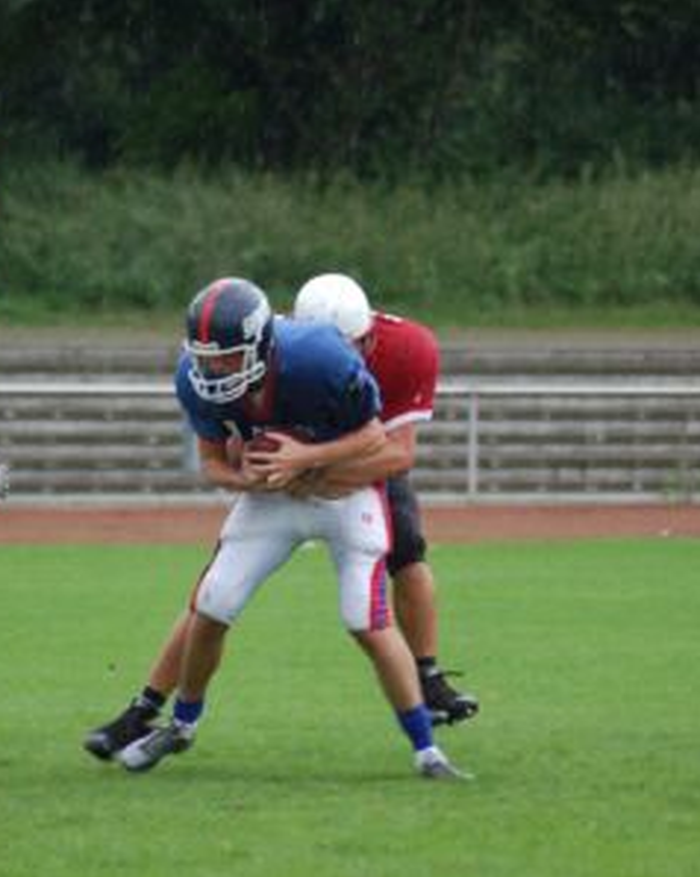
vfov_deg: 4.6
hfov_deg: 3.7
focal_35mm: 417
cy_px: 438
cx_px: 299
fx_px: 10803
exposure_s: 1/250
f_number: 5
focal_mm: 195
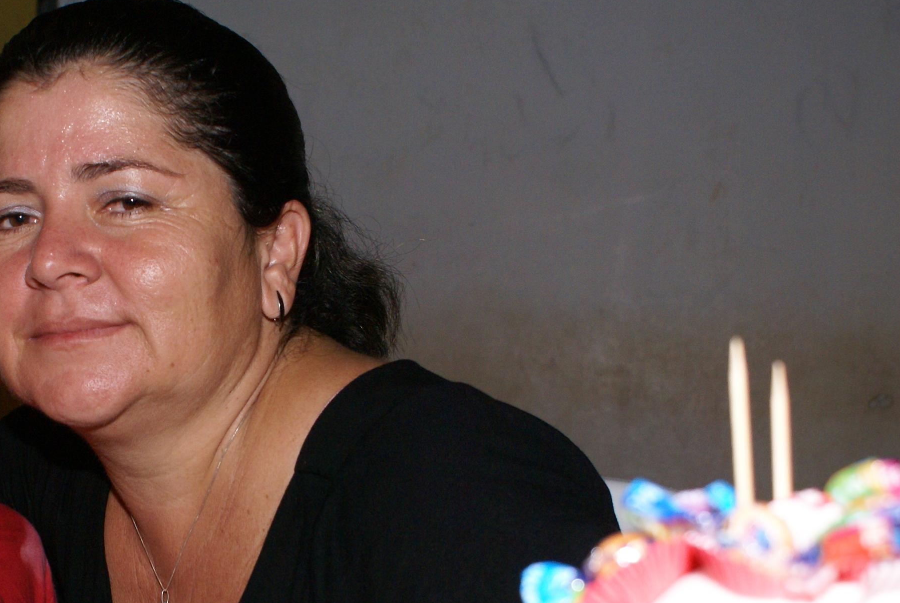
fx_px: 1677
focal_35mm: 67
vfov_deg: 20.2
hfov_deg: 29.3
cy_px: 464
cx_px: 163
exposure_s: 1/60
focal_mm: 26
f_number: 5.6
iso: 400
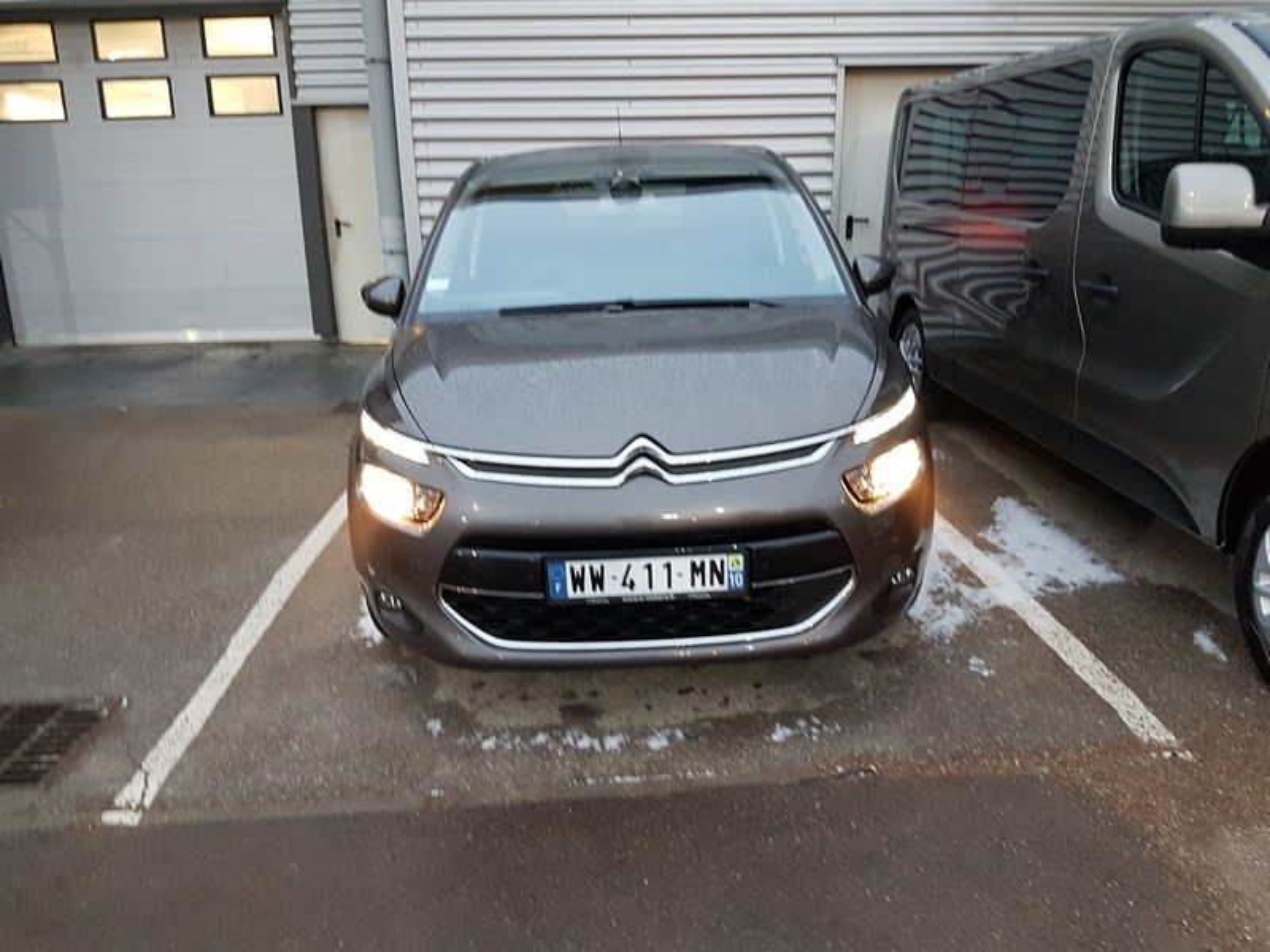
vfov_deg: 53.1
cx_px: 635
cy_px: 476
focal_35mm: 26
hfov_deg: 67.3
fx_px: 954
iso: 200
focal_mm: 4.2
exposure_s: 1/25
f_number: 1.7
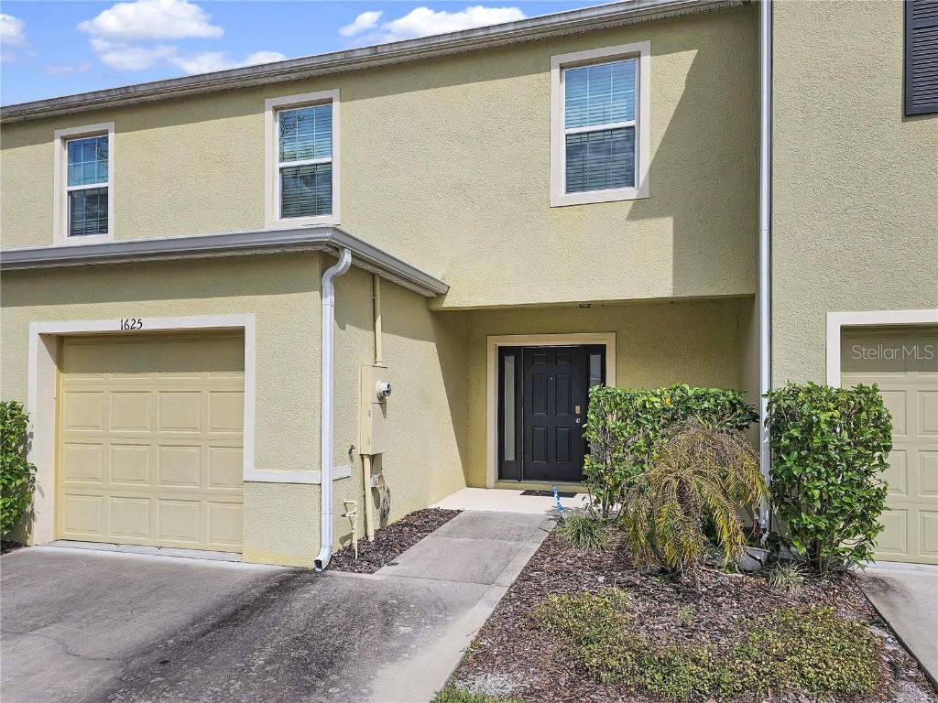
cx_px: 469
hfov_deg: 73.9
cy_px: 352
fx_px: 623
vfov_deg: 58.9
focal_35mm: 23
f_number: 1.7
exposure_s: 1/1276
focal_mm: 6.3
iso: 10
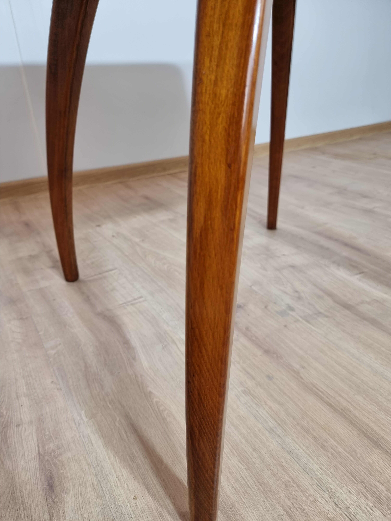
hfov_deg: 56.8
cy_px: 260
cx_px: 196
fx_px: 361
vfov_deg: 71.6
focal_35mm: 24
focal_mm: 6.7
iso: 100
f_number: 1.8
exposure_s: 1/100
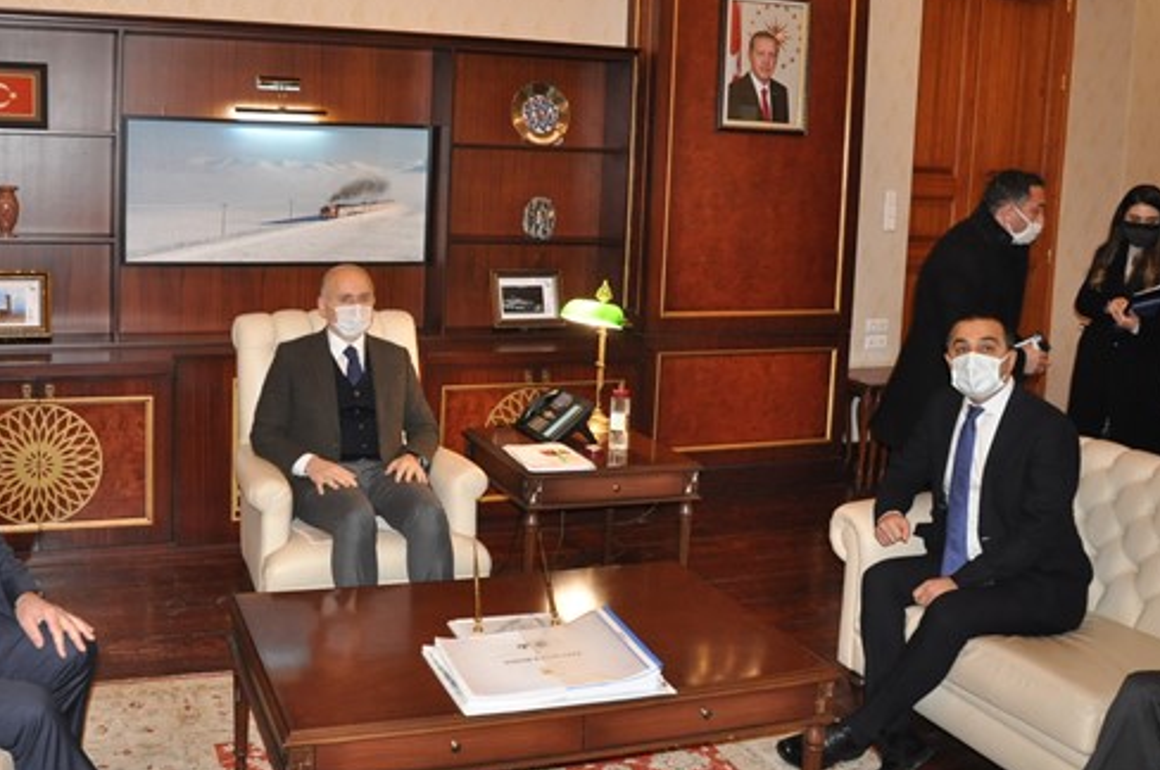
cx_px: 425
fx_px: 1158
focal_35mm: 36
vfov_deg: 36.5
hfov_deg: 52.5
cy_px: 269
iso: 1600
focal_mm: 18
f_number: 5
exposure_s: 1/60
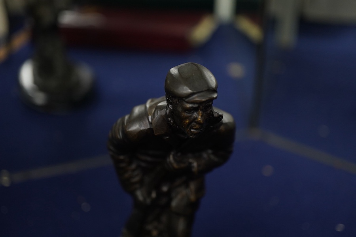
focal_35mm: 45
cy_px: 118
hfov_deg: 43.6
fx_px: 445
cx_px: 178
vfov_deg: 29.9
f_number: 3.5
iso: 1250
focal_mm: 30
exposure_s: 1/125
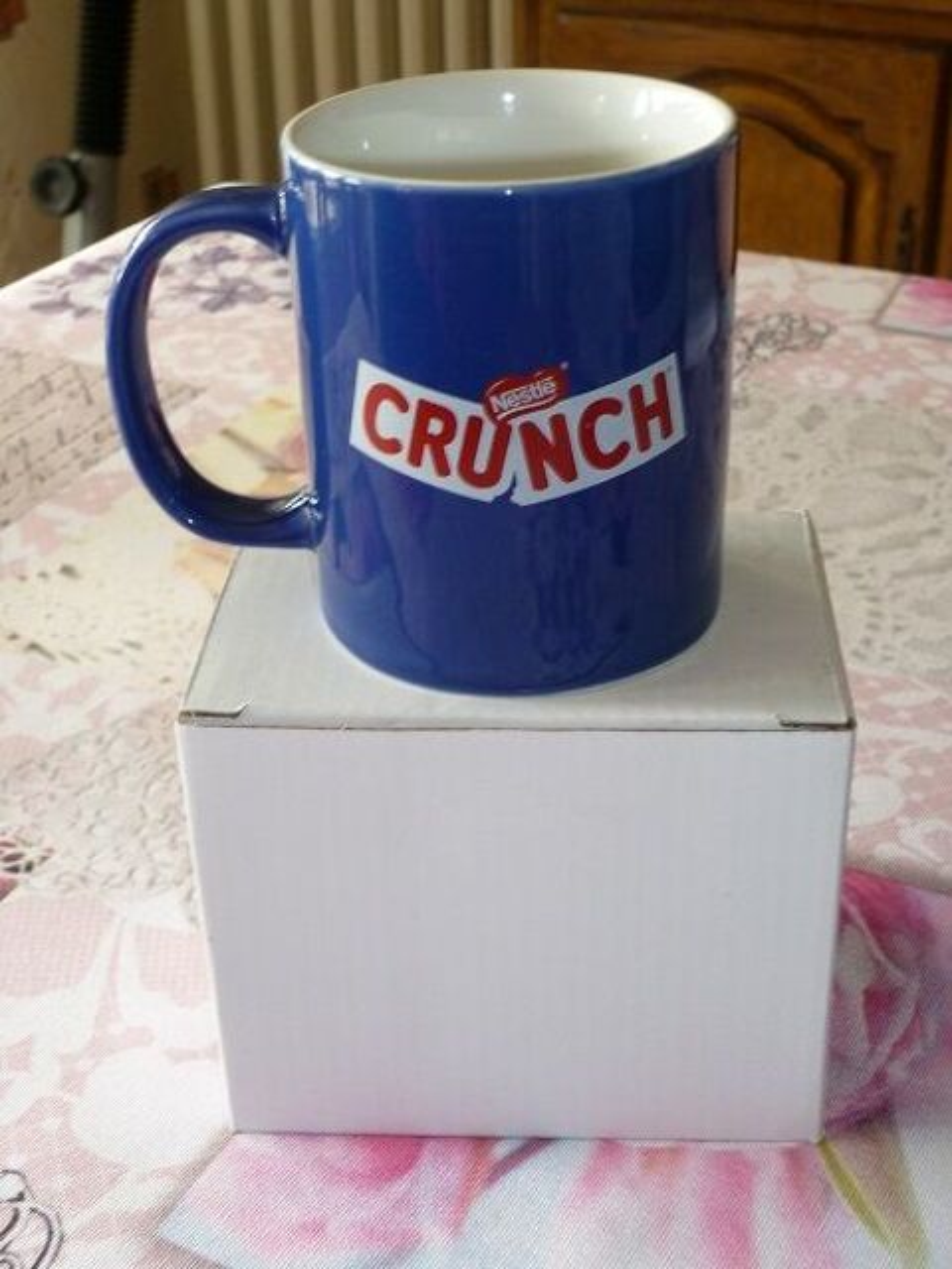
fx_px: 1907
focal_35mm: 52
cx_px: 476
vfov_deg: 36.8
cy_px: 634
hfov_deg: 28.0
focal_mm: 9.2
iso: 200
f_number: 3.7
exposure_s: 1/40
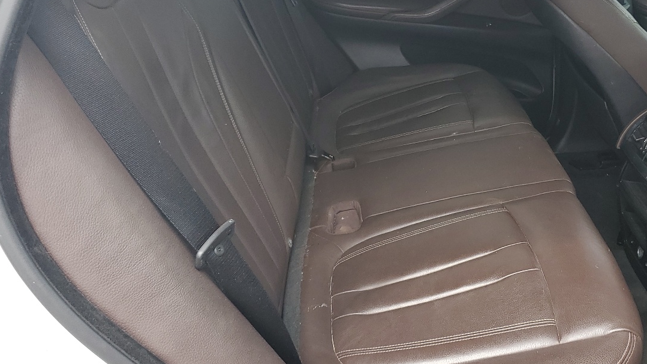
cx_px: 420
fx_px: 721
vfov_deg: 28.3
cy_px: 162
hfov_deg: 47.7
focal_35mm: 42
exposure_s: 1/357
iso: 50
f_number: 1.5
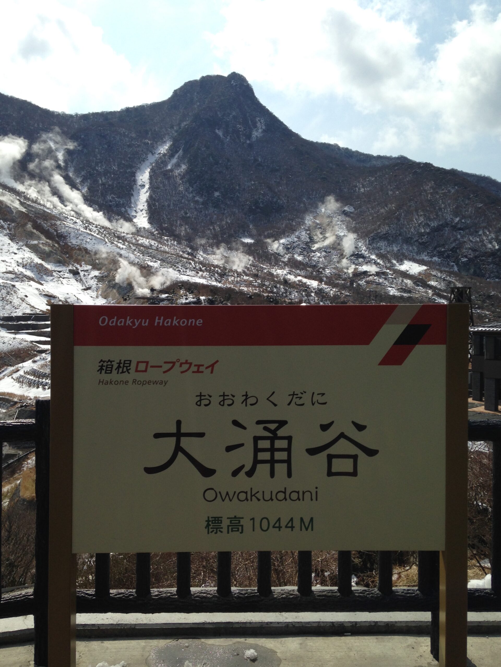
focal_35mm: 33
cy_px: 334
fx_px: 637
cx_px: 250
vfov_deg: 55.4
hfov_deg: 42.9
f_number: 2.4
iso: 50
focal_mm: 4.12
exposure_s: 1/2857
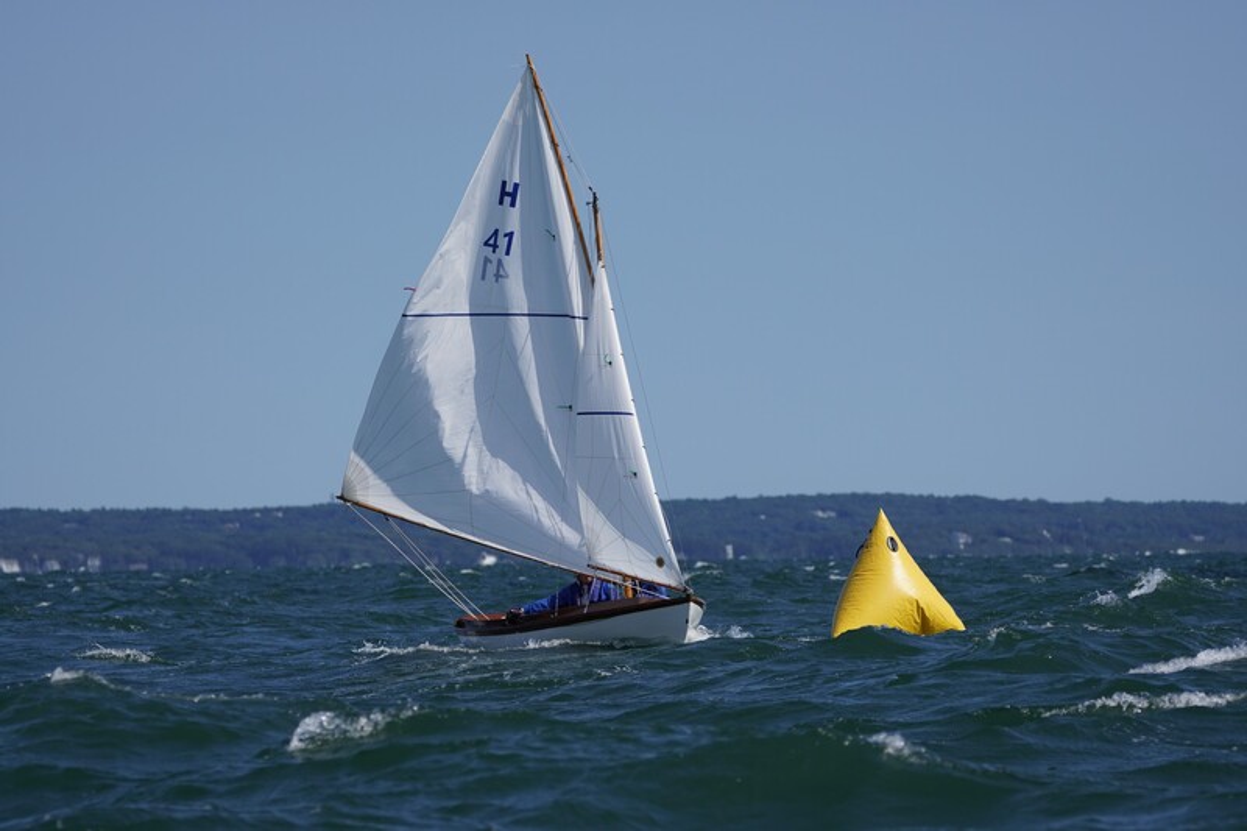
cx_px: 624
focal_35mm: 300
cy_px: 416
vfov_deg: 4.6
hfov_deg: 6.9
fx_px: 10389
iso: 100
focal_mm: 200
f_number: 5.6
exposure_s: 1/1250
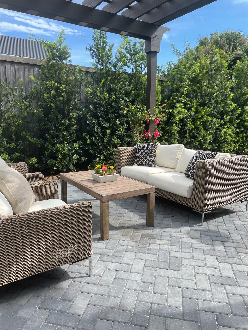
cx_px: 124
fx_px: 248
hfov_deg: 53.0
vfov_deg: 67.3
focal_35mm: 26
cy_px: 165
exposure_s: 1/1147
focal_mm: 4.2
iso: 32
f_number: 1.6
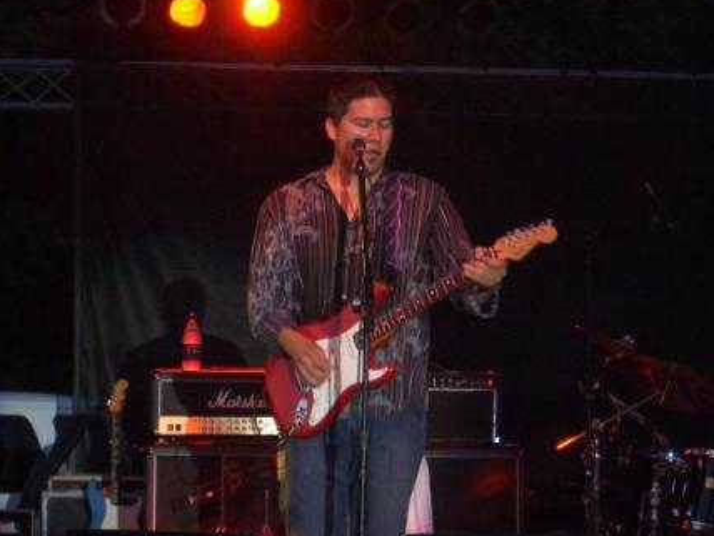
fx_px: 2269
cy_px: 260
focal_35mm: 110
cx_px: 370
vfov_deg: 13.5
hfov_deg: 17.9
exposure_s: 1/60
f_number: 4.8
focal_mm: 17.4
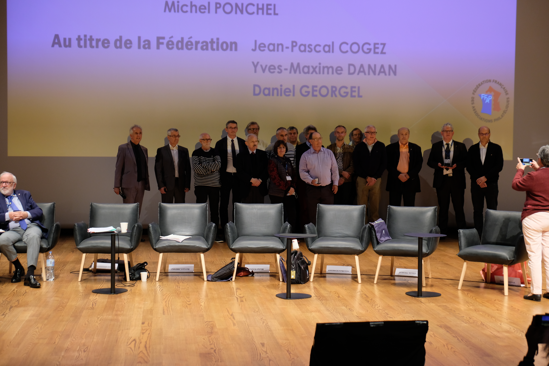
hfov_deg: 34.5
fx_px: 884
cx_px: 274
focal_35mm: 58
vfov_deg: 23.4
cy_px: 183
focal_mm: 38.9
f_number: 4.5
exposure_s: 1/34
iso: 800
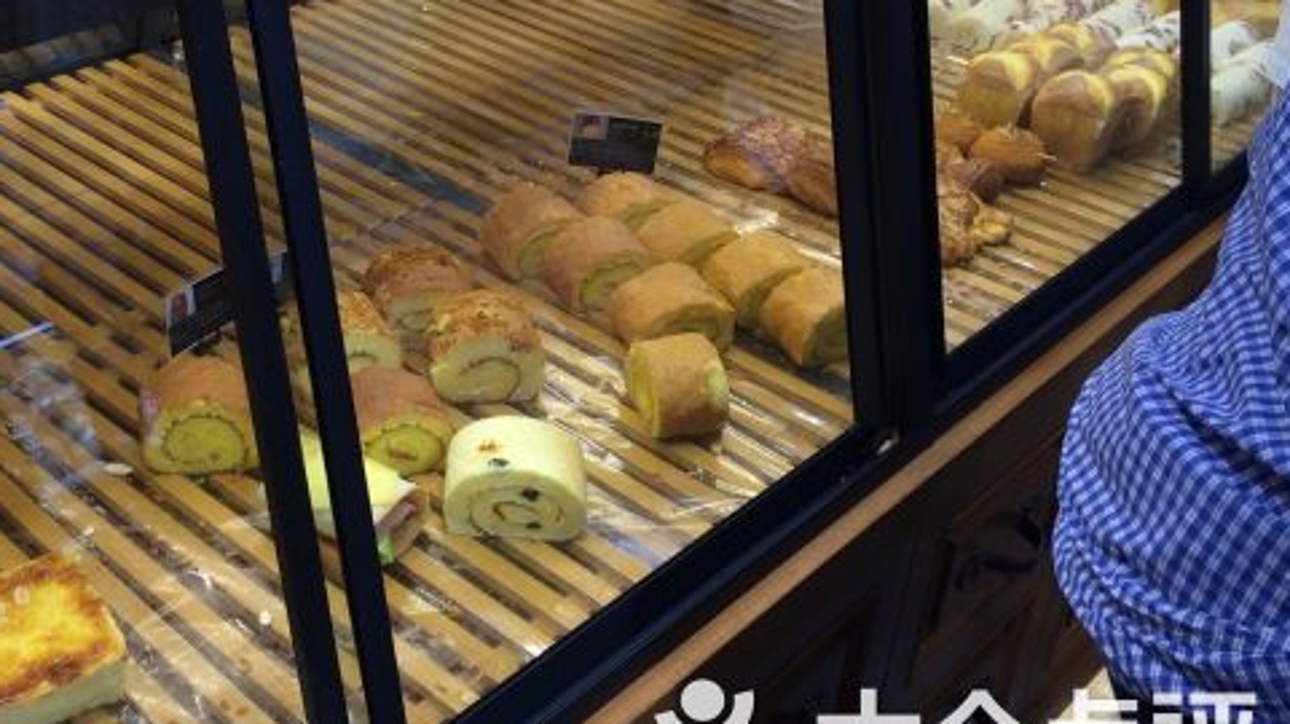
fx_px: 1573
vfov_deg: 25.6
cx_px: 389
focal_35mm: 46
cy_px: 178
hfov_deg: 43.7
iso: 50
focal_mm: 4.15
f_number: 2.2
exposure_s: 1/100
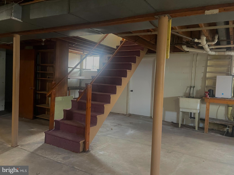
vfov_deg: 53.1
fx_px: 176
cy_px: 88
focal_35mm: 26
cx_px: 117
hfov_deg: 67.3
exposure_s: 1/40
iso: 640
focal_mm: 4.2
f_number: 1.6
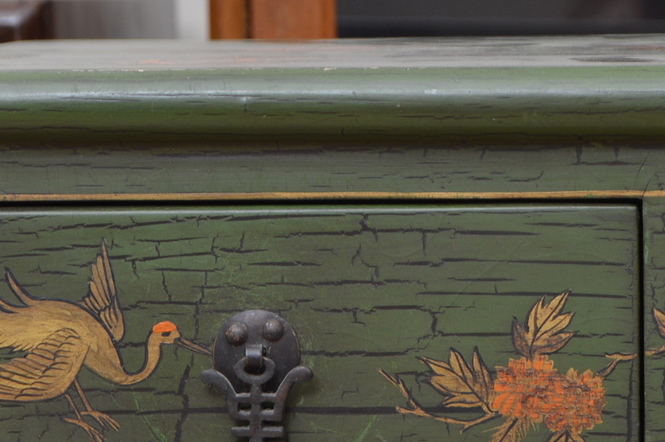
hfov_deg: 9.1
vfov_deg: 6.1
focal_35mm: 225
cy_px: 385
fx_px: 4159
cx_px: 533
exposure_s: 1/160
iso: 200
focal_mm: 55
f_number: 5.6
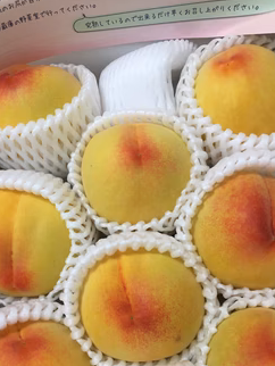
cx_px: 115
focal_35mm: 36
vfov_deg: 50.9
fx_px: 381
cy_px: 224
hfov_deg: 39.6
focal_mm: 4.15
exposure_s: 1/30
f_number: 2.2
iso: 80
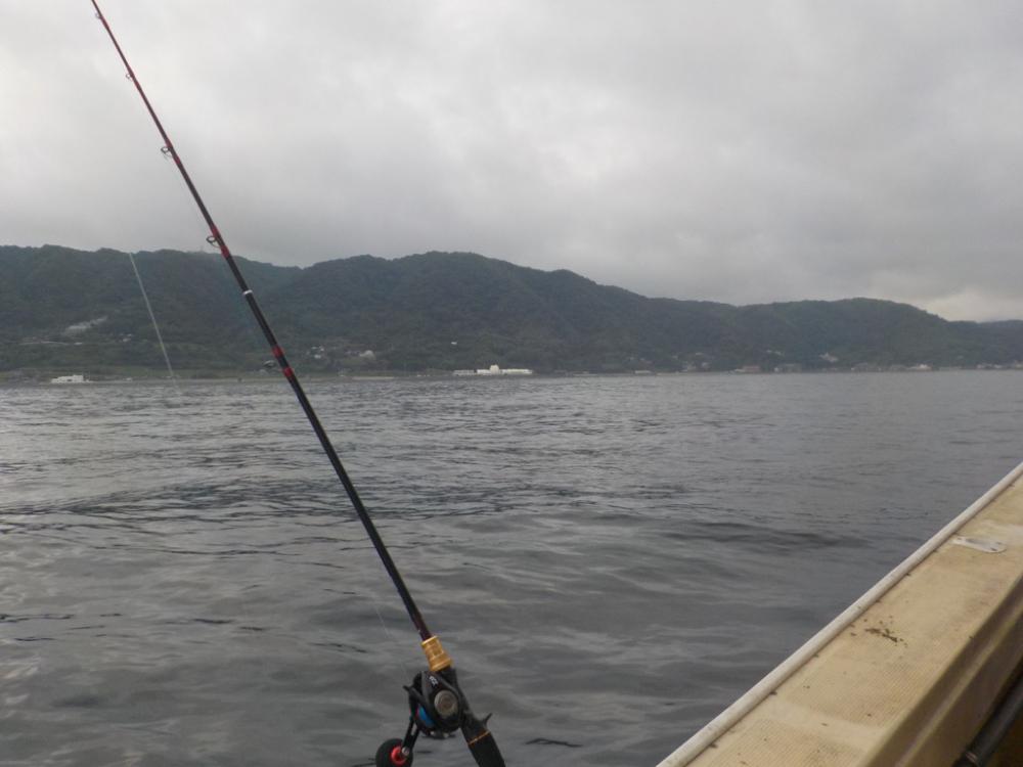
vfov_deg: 46.8
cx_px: 512
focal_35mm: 30
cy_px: 384
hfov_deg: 60.0
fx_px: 887
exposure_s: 1/200
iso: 125
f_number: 3.3
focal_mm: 4.1
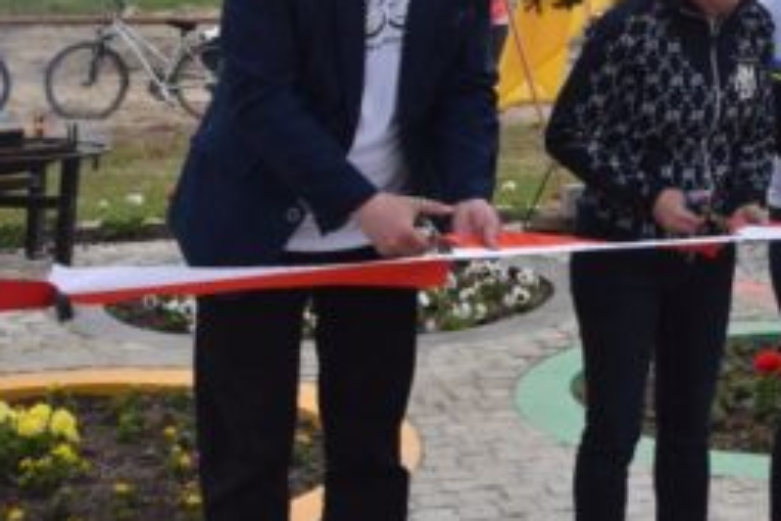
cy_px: 12
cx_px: 839
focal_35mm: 88
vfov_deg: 15.3
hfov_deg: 21.9
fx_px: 1913
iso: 200
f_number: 9
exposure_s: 1/320
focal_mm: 25
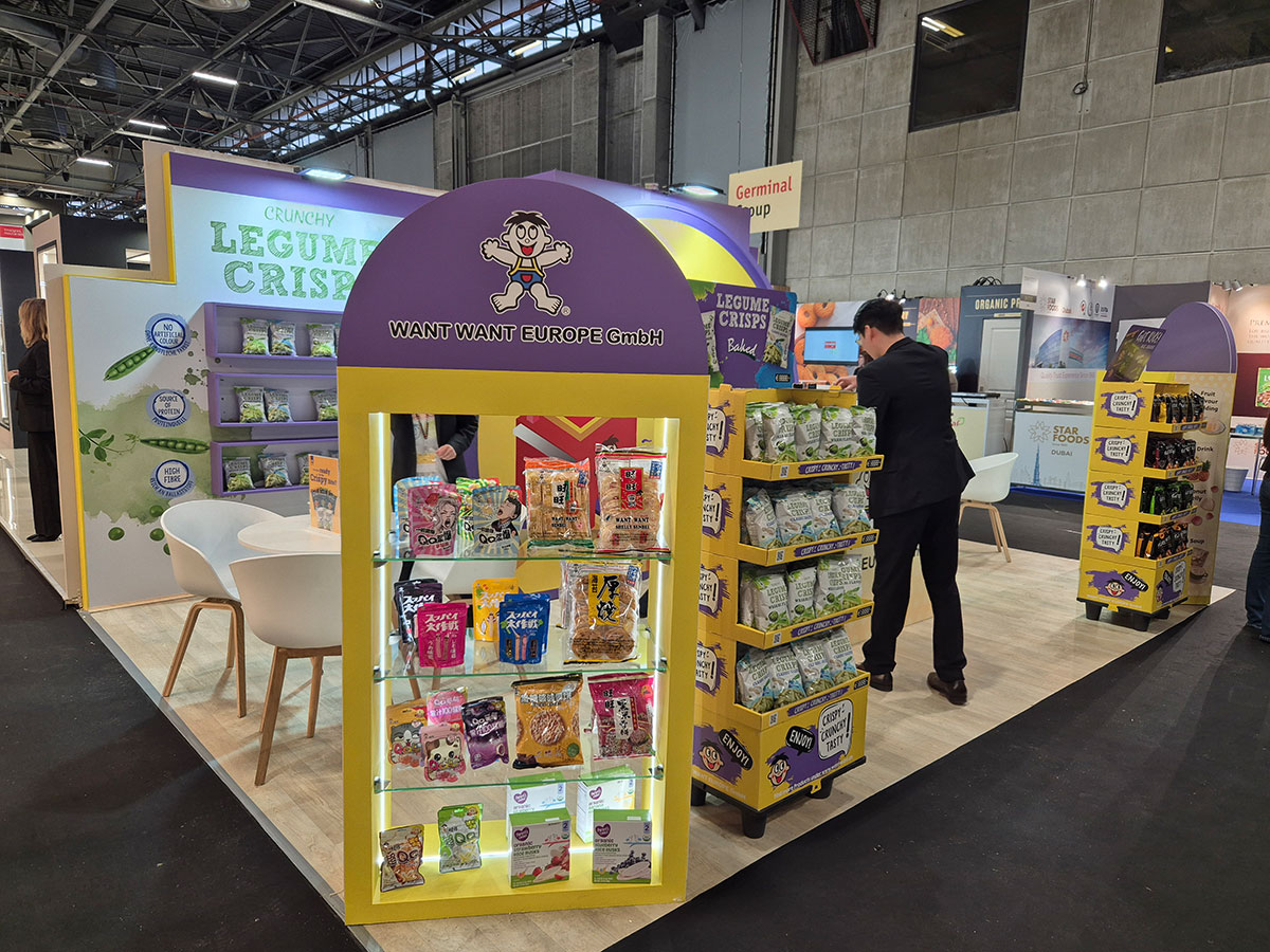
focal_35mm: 23
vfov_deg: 58.9
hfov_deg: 73.9
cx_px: 635
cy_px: 476
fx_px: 844
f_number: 1.8
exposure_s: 1/100
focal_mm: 5.4
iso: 80
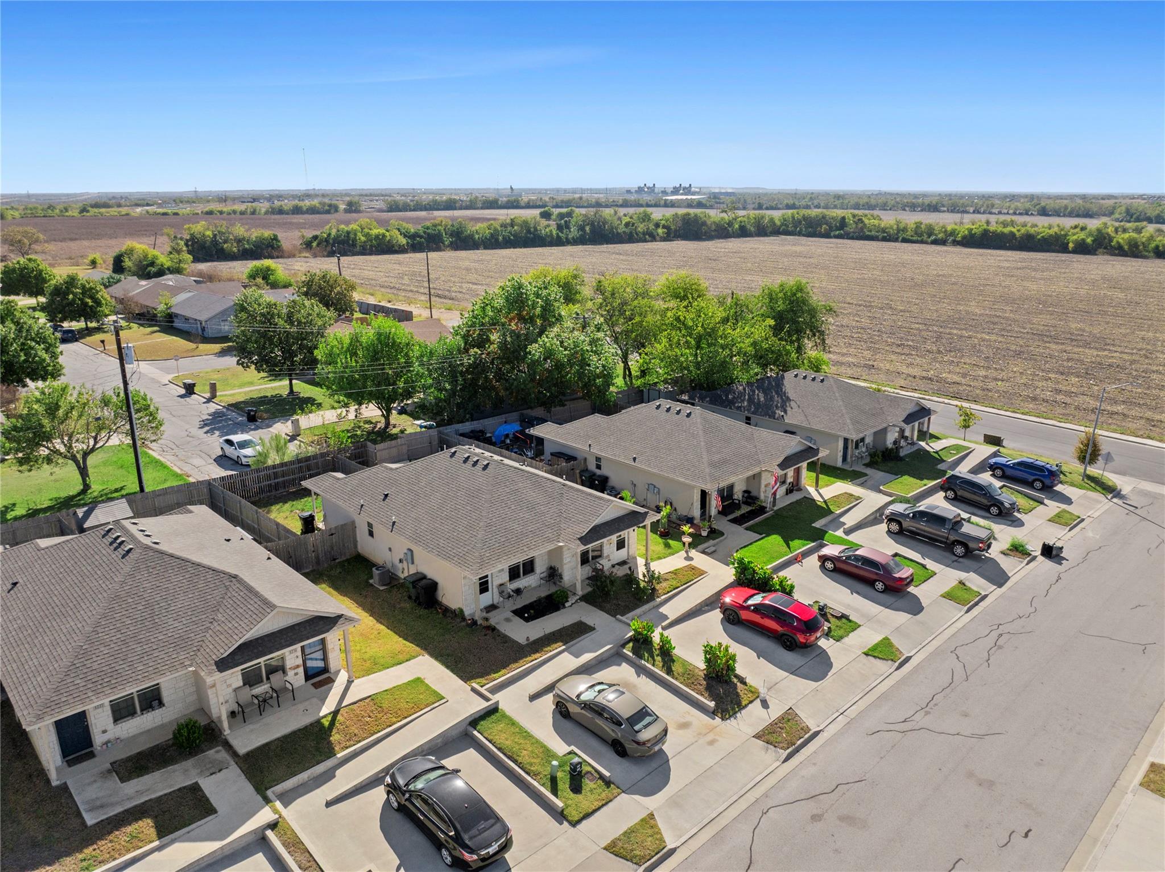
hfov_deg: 71.6
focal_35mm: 24
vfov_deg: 56.8
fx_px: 807
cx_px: 582
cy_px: 436
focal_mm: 12.29
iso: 200
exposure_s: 1/2500
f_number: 2.8
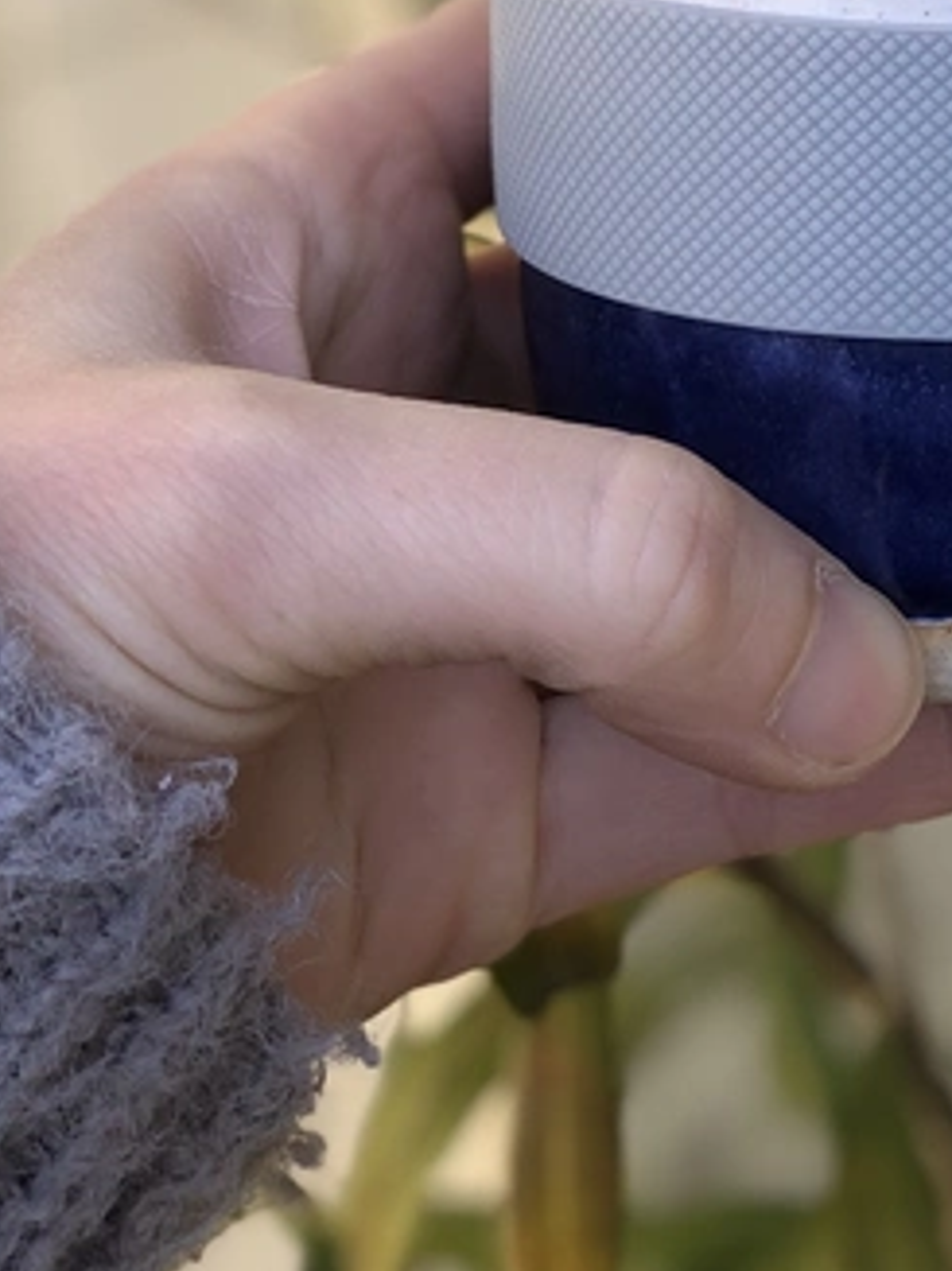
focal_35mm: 140
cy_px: -428
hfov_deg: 10.5
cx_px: 917
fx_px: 5137
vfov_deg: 13.5
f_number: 2.4
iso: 16
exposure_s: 1/60
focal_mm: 6
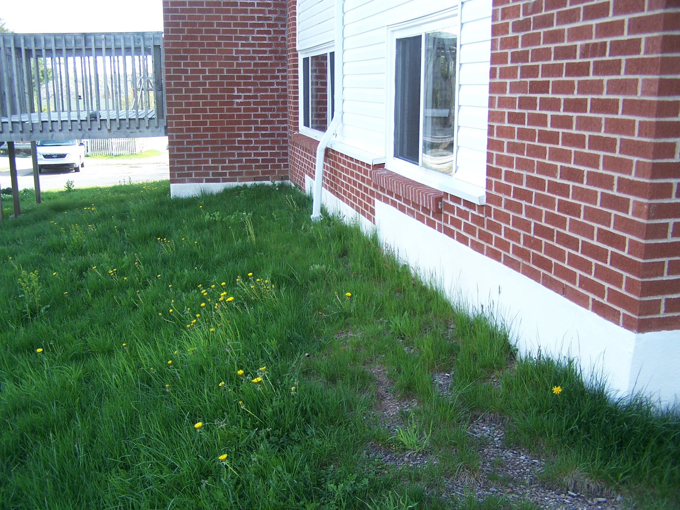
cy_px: 255
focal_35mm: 38
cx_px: 340
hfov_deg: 49.0
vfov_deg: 37.7
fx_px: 746
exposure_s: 1/125
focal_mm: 6.3
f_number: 2.8
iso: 80
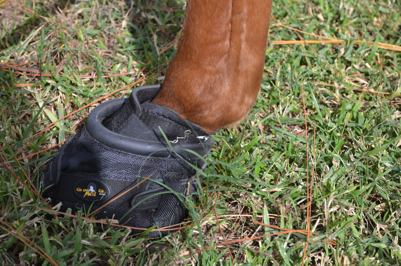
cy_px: 133
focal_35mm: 84
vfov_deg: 16.2
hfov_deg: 24.2
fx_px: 934
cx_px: 200
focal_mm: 56
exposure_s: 1/125
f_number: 5.6
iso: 200
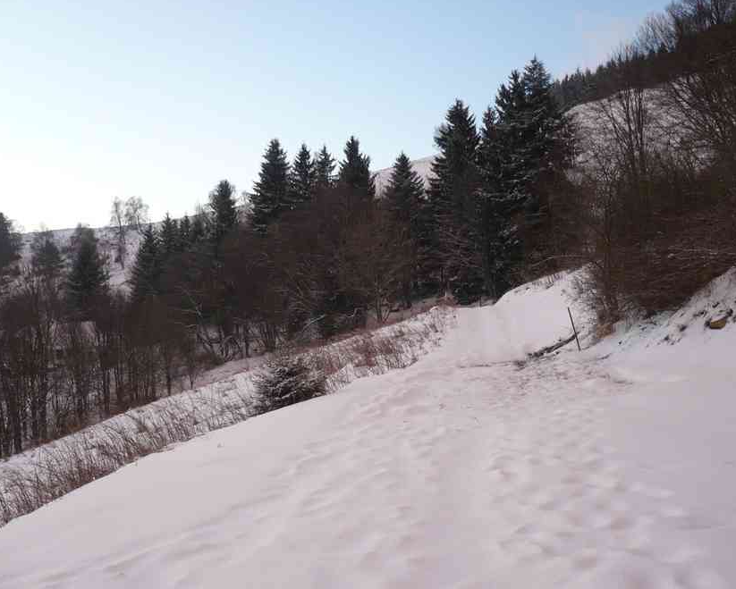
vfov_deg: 37.4
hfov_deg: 45.8
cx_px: 364
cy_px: 293
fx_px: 872
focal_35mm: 40
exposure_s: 1/250
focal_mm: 5.8
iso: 100
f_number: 2.8
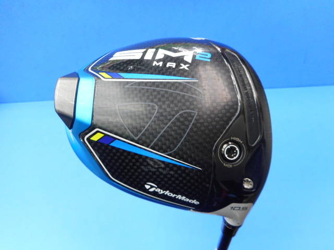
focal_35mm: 25
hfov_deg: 69.4
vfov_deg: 54.9
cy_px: 125
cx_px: 167
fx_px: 241
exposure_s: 1/30
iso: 220
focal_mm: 4.5
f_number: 3.7
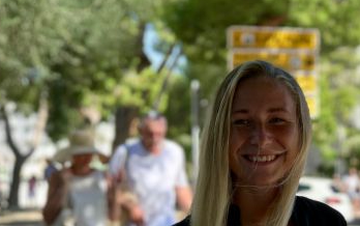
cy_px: 170
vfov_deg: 16.7
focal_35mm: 78
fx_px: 766
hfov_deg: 26.4
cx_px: 217
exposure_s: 1/287
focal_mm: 6.6
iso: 20
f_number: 2.8
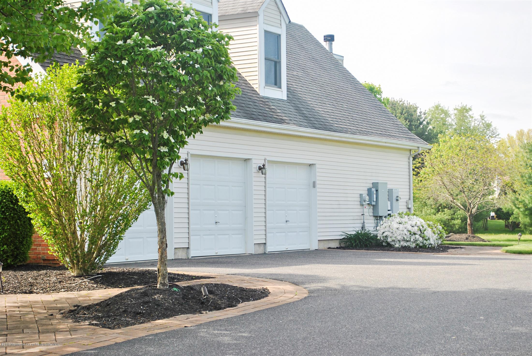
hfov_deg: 29.8
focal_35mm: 68
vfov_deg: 20.2
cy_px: 178
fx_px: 999
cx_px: 266
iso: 100
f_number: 6.3
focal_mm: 45
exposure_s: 1/200
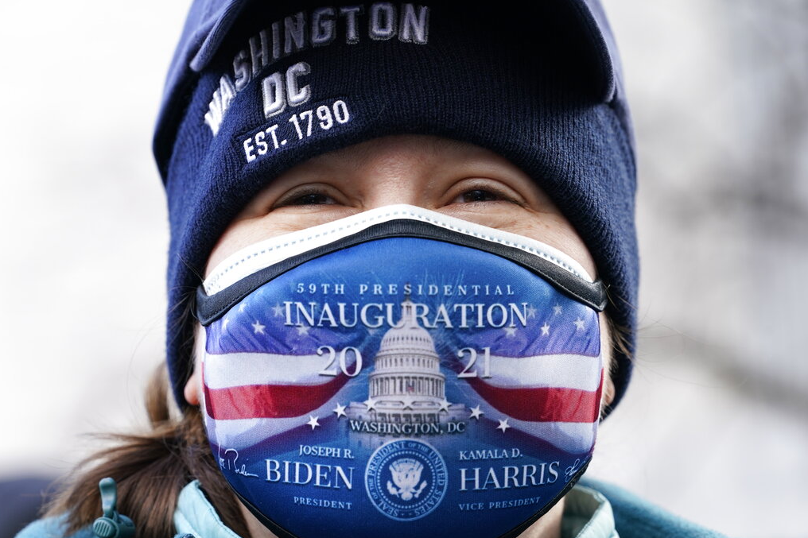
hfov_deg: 16.1
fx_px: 2850
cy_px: 271
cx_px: 403
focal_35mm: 127
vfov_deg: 10.8
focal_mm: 126
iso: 400
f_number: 6.3
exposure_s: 1/80
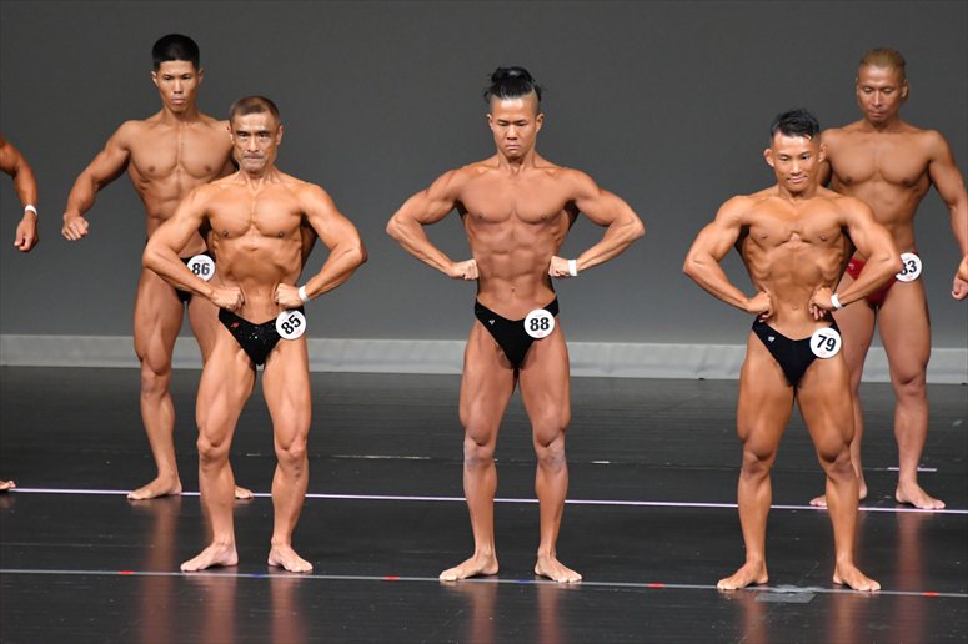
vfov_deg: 4.0
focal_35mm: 345
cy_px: 322
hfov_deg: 6.0
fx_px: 9272
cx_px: 484
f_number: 5.6
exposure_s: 1/400
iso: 5000
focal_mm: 230
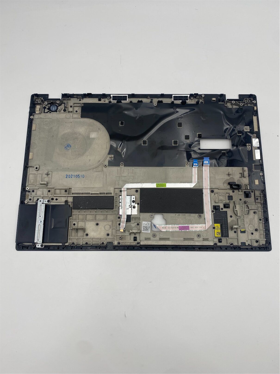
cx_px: 140
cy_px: 187
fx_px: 280
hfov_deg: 53.1
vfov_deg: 67.3
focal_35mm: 26
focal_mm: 4.25
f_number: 1.8
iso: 32
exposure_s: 1/200
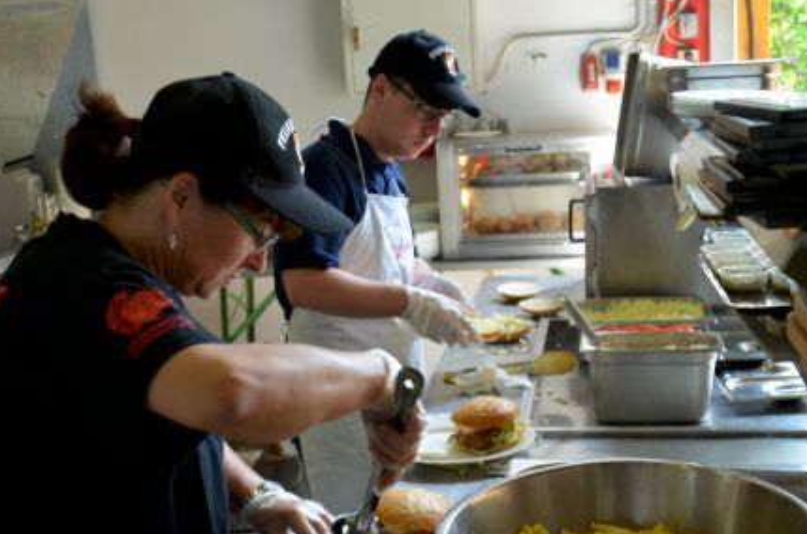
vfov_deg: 23.6
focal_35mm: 57
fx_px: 1269
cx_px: 453
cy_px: 372
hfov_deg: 35.2
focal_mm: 25
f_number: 4
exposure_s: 1/60
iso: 450
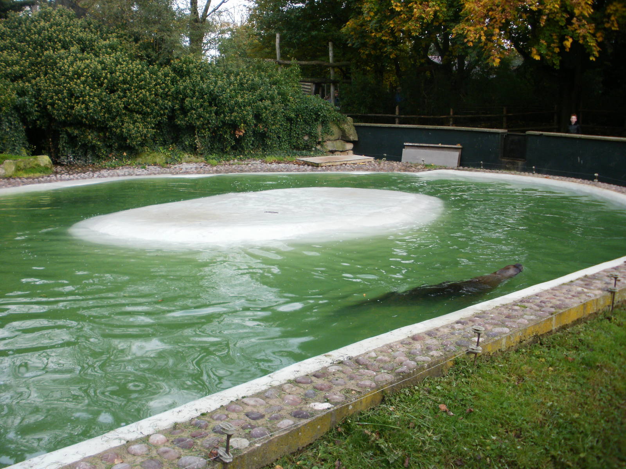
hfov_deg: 51.4
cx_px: 313
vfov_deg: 39.7
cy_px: 234
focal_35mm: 36
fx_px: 651
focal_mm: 6.3
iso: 100
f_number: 3.5
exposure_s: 1/125
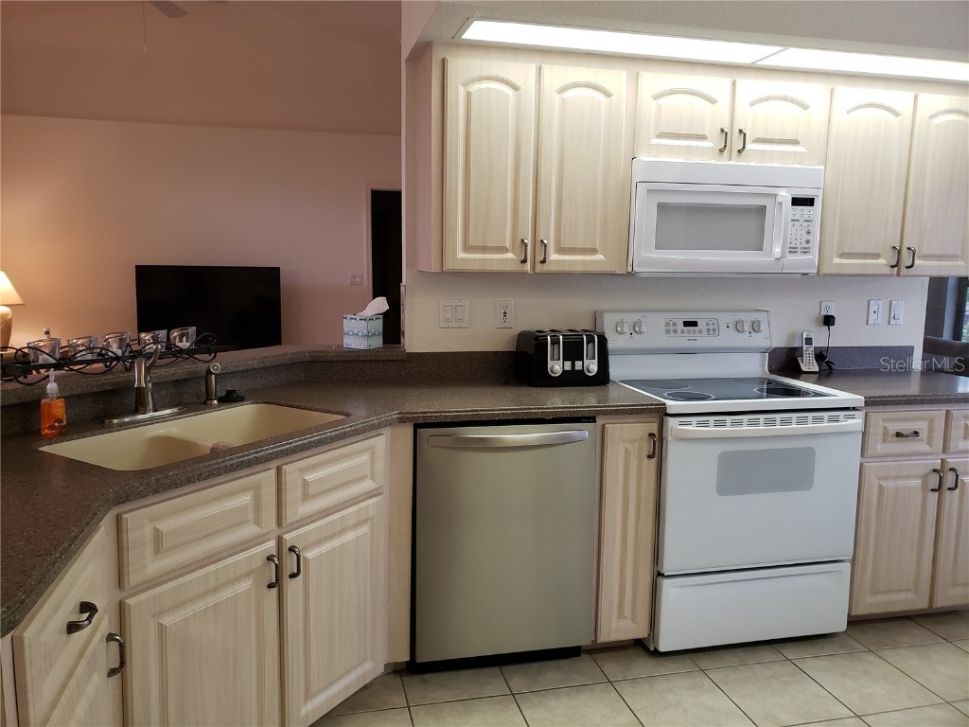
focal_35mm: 26
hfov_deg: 67.3
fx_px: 728
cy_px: 364
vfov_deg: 53.1
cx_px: 484
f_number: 2.4
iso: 250
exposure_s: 1/40
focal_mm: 4.3
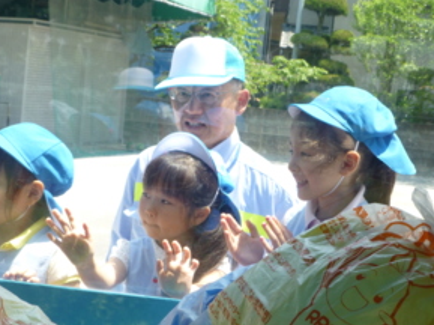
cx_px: 216
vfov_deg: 18.4
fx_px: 1002
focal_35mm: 80
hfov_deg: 24.4
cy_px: 172
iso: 100
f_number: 4.9
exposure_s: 1/160
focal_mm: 11.7
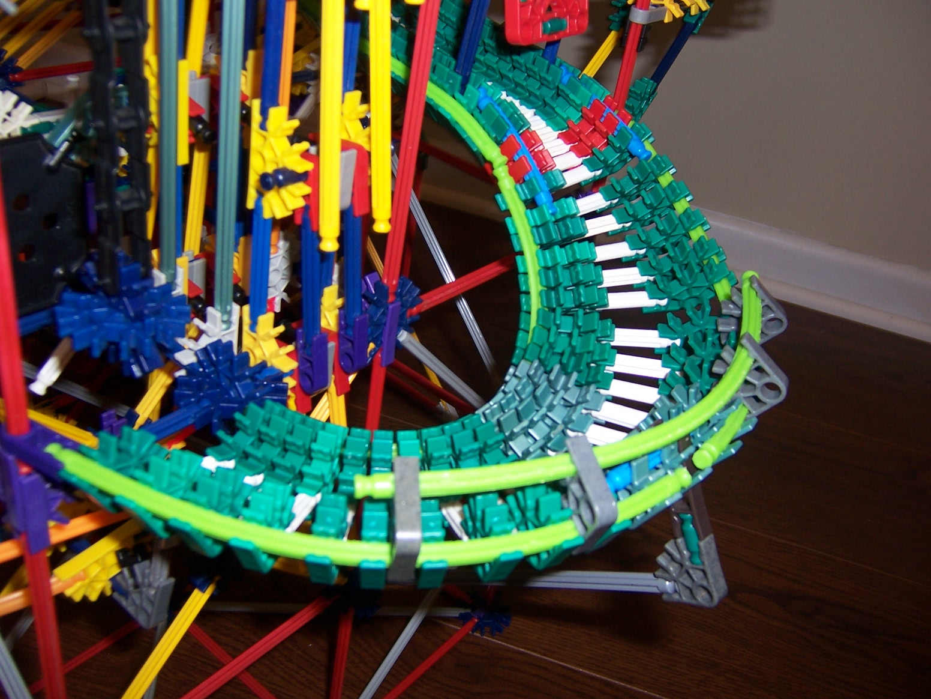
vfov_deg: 42.9
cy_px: 350
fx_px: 888
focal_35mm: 33
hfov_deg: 55.4
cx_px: 466
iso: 80
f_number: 2.8
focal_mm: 5.5
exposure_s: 1/60
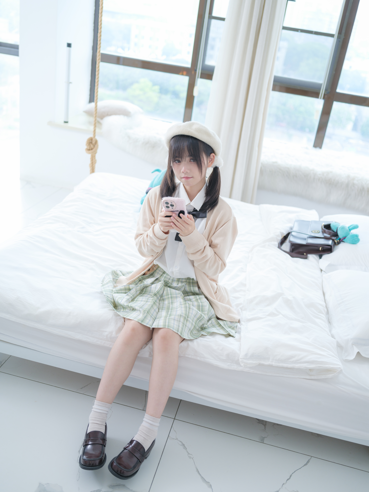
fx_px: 512
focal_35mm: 36
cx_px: 184
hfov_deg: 39.7
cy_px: 246
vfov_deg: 51.4
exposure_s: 1/50
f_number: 2.8
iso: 800
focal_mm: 45
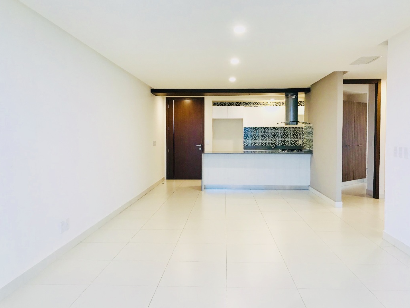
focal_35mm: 29
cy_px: 153
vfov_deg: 48.2
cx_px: 210
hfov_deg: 61.6
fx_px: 344
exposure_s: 1/30
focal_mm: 3.99
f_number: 1.8
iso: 25
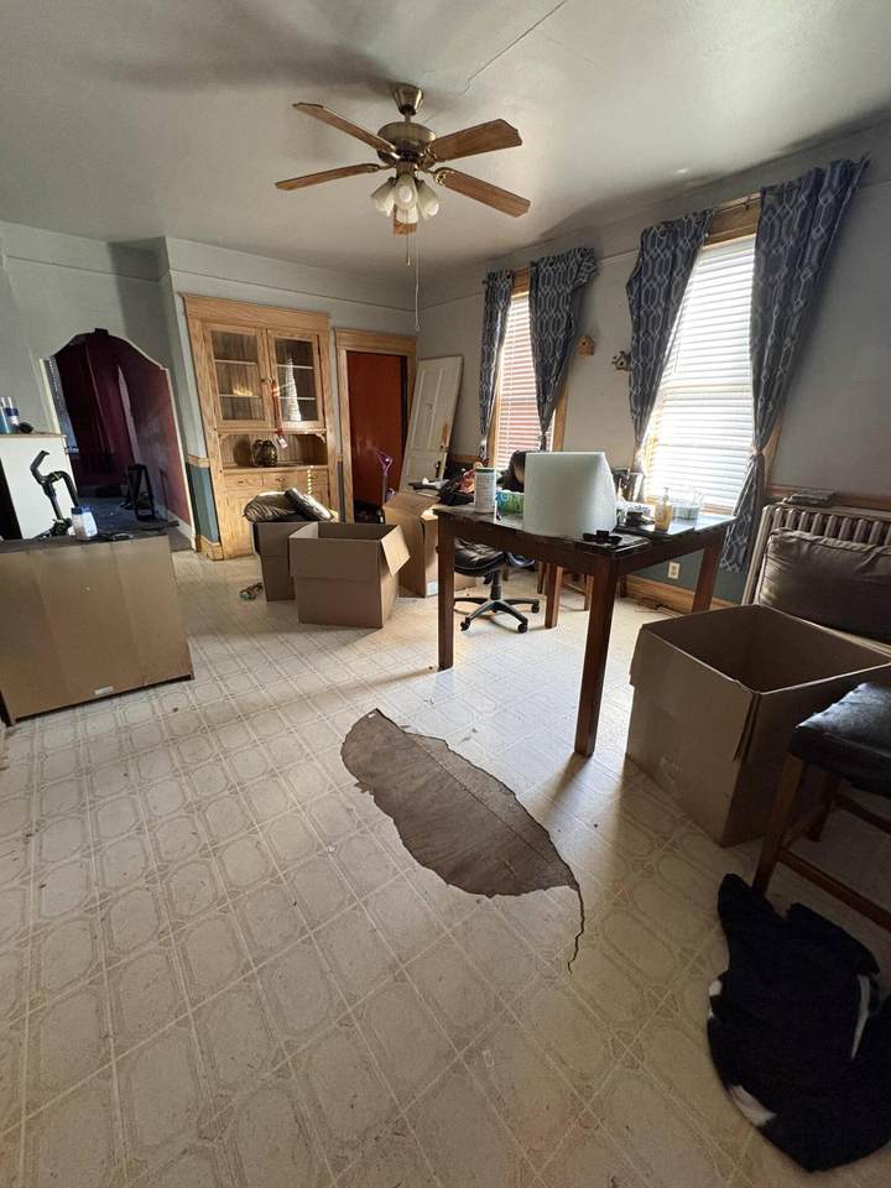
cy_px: 594
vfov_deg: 102.1
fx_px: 480
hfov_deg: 85.7
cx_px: 446
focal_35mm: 14
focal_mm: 2.22
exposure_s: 1/60
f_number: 2.2
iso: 500
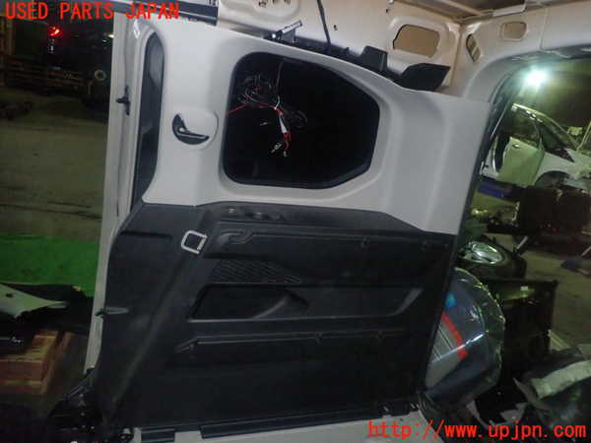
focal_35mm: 25
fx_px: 427
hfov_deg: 69.4
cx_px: 296
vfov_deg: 54.9
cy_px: 222
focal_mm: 4.5
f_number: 5.6
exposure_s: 1/30
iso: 800
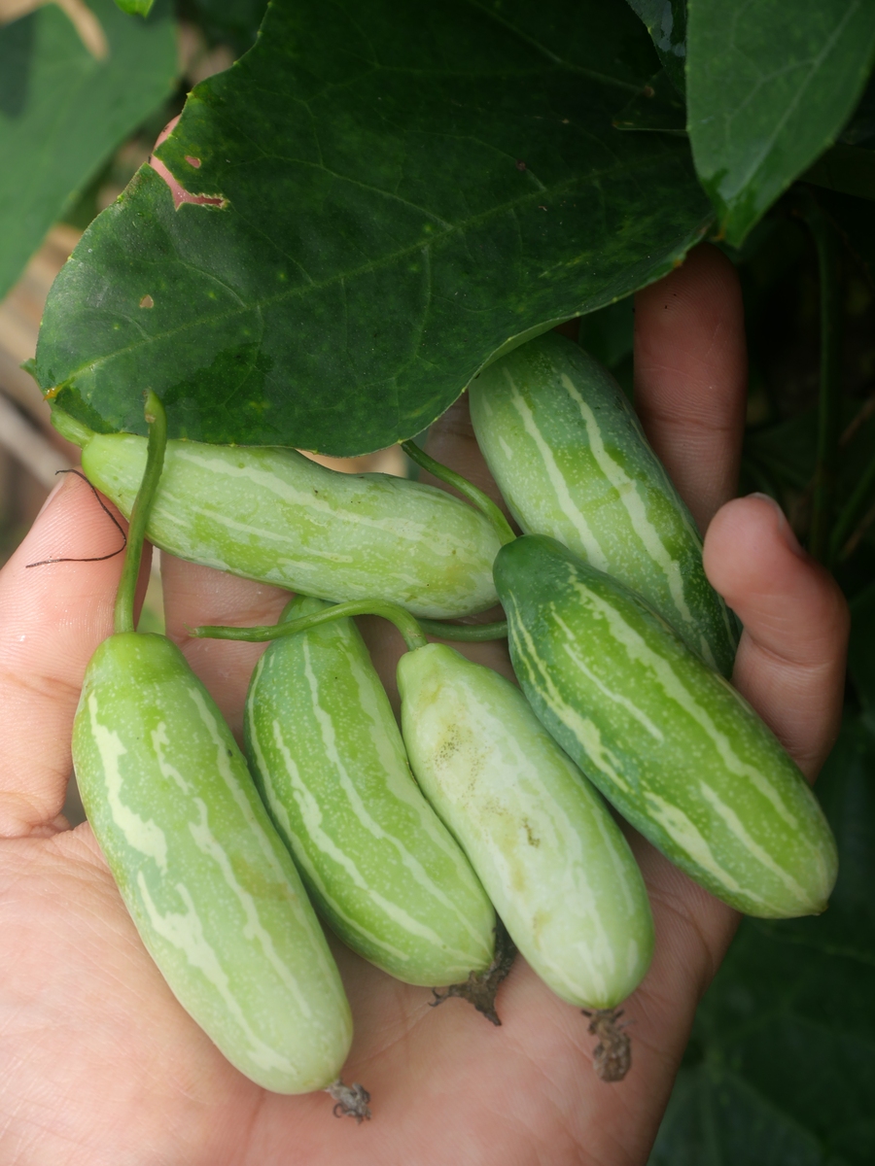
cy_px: 583
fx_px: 2157
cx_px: 438
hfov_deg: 22.9
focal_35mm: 64
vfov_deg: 30.3
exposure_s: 1/200
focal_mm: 32
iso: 200
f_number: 7.1
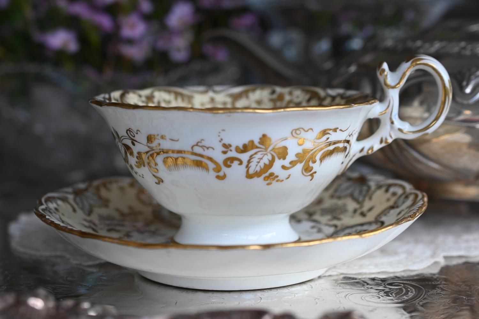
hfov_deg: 33.4
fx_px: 798
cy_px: 160
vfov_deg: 22.6
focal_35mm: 60
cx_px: 240
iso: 100
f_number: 5
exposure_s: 1/100
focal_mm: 40
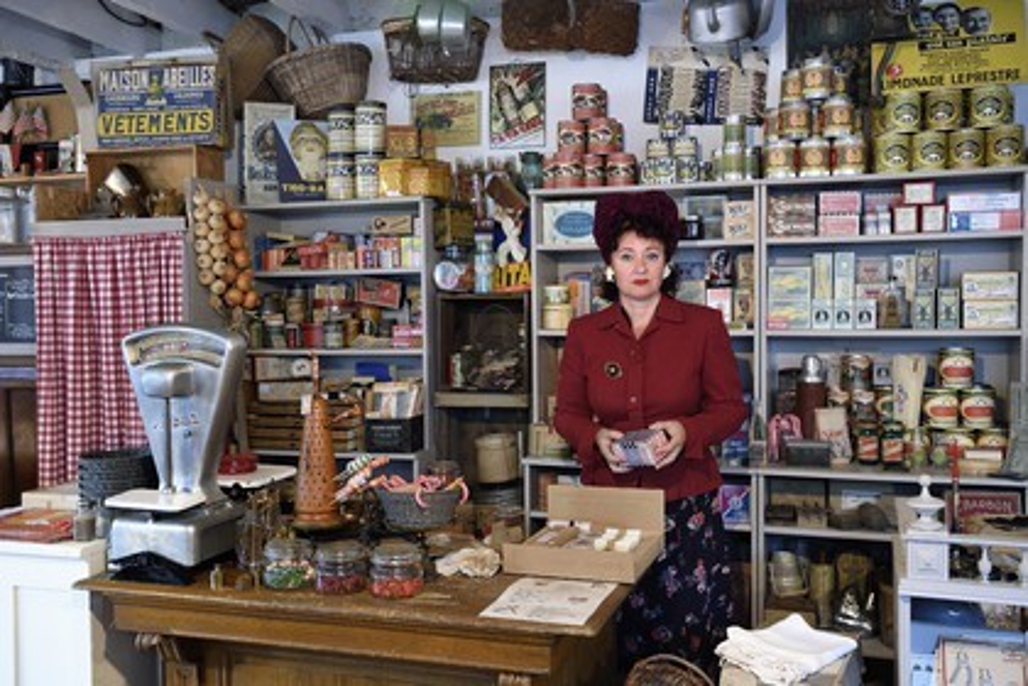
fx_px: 1085
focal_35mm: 38
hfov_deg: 50.7
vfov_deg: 35.1
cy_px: 343
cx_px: 514
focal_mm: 38
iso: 1600
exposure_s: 1/8
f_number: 4.5
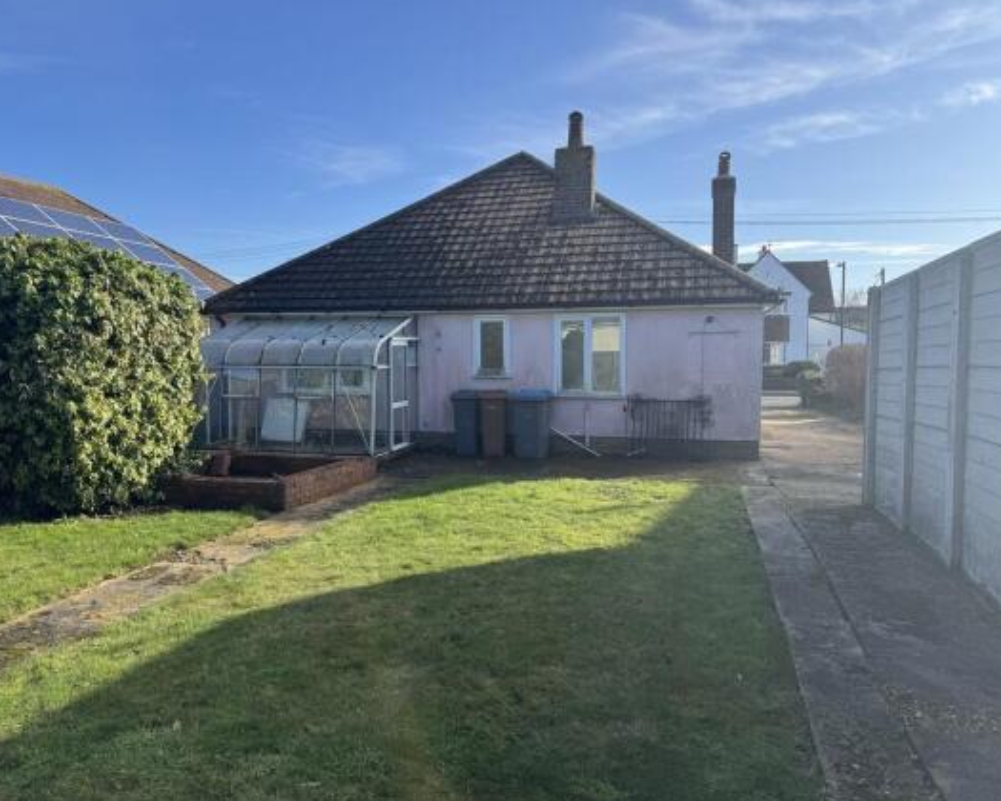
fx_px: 770
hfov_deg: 66.0
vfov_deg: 54.9
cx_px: 481
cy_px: 401
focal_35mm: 26
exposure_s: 1/2710
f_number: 1.78
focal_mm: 6.76
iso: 80
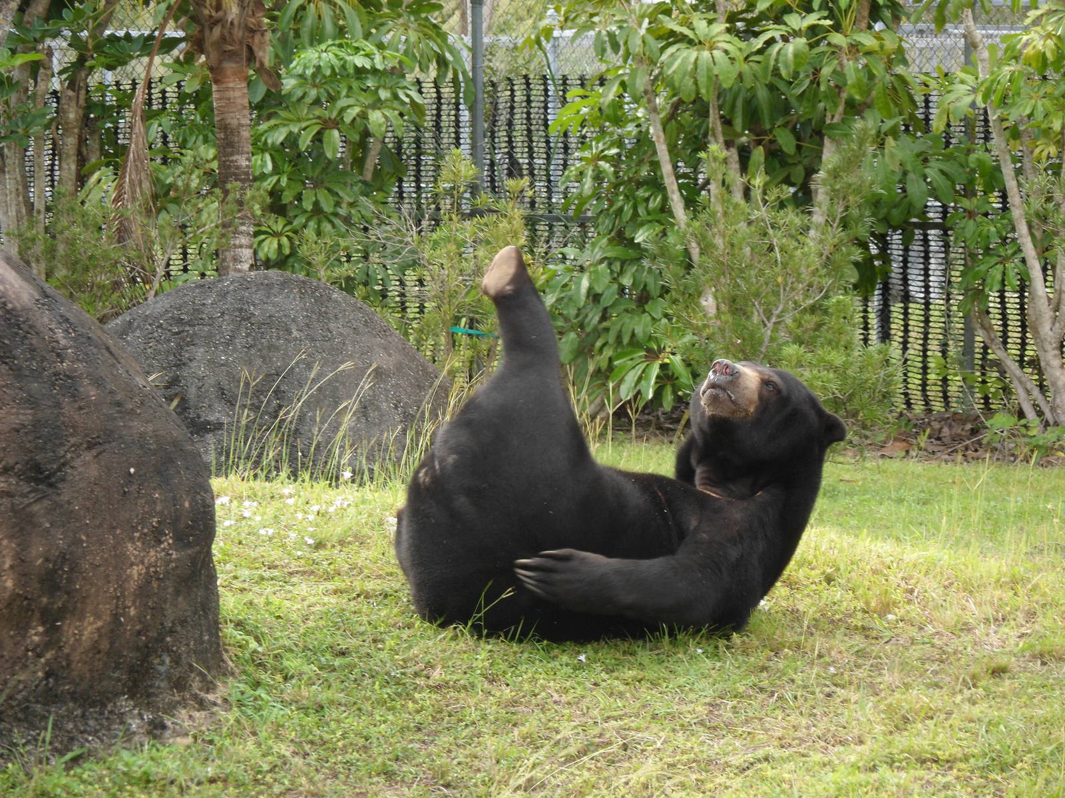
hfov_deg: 12.2
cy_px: 399
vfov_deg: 9.2
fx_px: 4984
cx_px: 532
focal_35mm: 162
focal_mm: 28.7
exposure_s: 1/60
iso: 80
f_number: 5.5
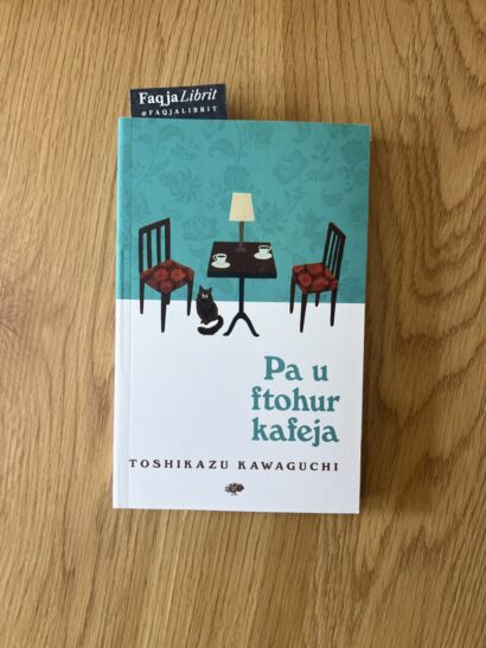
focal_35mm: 26
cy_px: 324
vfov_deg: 67.3
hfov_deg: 53.0
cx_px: 243
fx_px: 487
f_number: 1.5
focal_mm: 5.7
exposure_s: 1/61
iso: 125
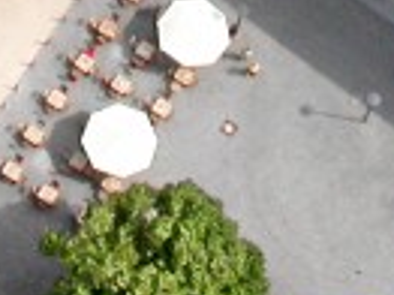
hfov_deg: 8.5
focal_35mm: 232
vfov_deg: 6.1
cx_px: -42
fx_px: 2638
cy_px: -408
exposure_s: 1/282
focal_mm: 7.85
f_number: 6.7
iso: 100
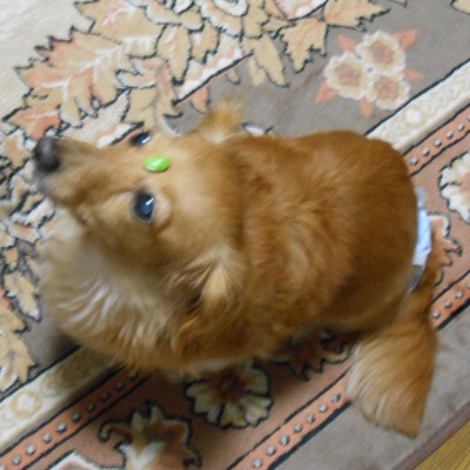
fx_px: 1321
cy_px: 236
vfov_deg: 20.2
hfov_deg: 20.1
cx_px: 185
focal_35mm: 86
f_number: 6
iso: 800
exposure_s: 1/3
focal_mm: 12.8
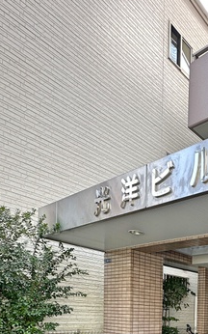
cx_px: 242
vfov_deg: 51.3
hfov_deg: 34.5
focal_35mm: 30
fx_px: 272
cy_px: 329
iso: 40
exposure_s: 1/121
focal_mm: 2.22
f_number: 2.2
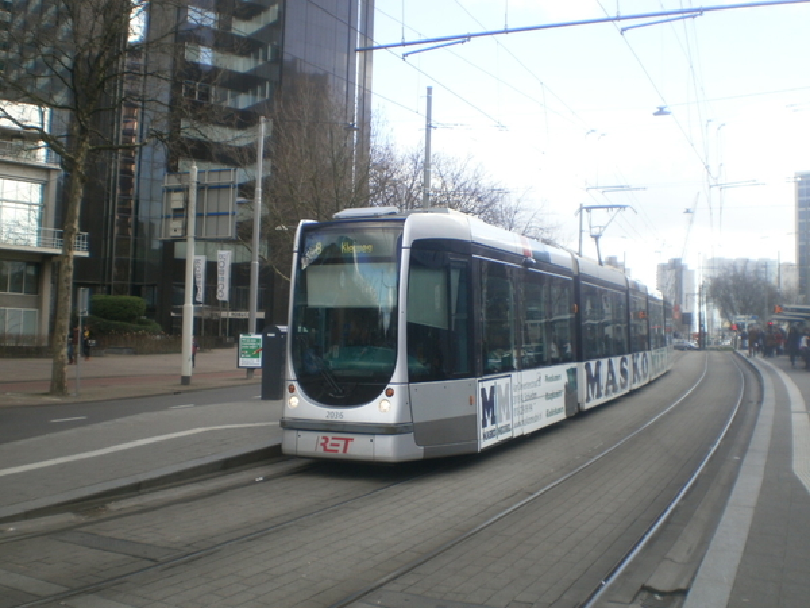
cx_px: 405
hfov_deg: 51.4
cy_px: 304
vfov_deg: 39.7
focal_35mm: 36
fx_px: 842
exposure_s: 1/160
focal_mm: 6.3
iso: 100
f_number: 4.6
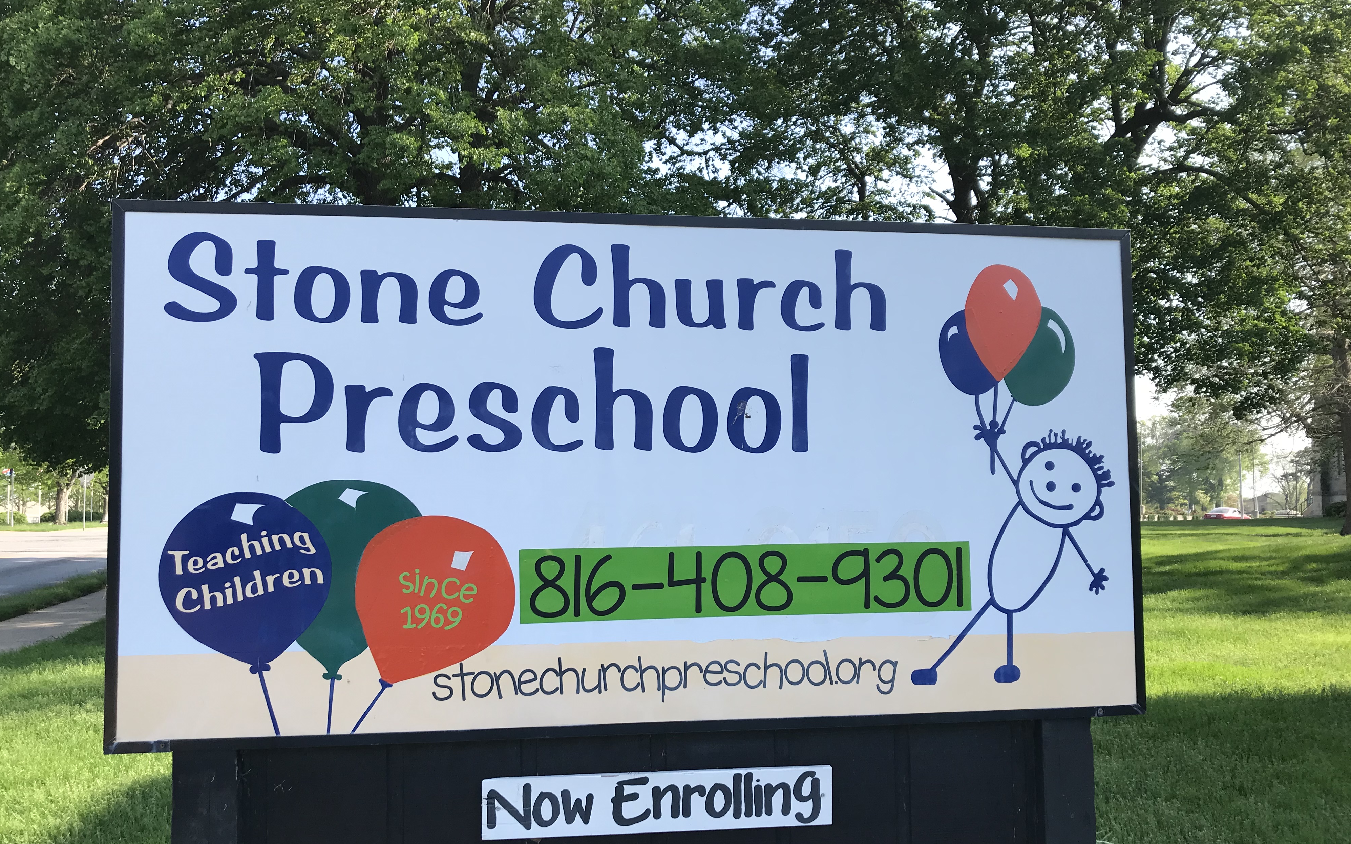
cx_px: 670
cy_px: 482
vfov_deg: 41.7
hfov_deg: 62.9
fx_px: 1105
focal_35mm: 30
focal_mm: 3.99
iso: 20
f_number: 1.8
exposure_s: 1/660
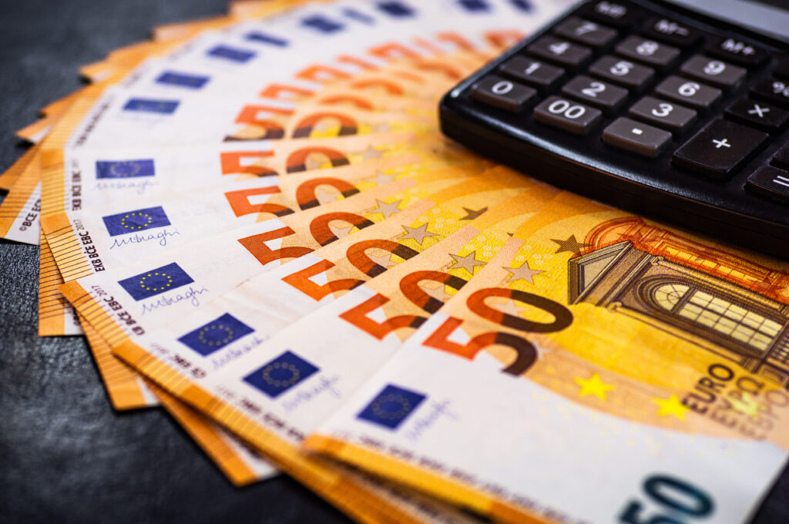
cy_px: 262
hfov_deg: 27.0
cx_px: 394
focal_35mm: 75
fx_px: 1642
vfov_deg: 18.1
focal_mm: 50
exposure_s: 1/20
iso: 200
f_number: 4
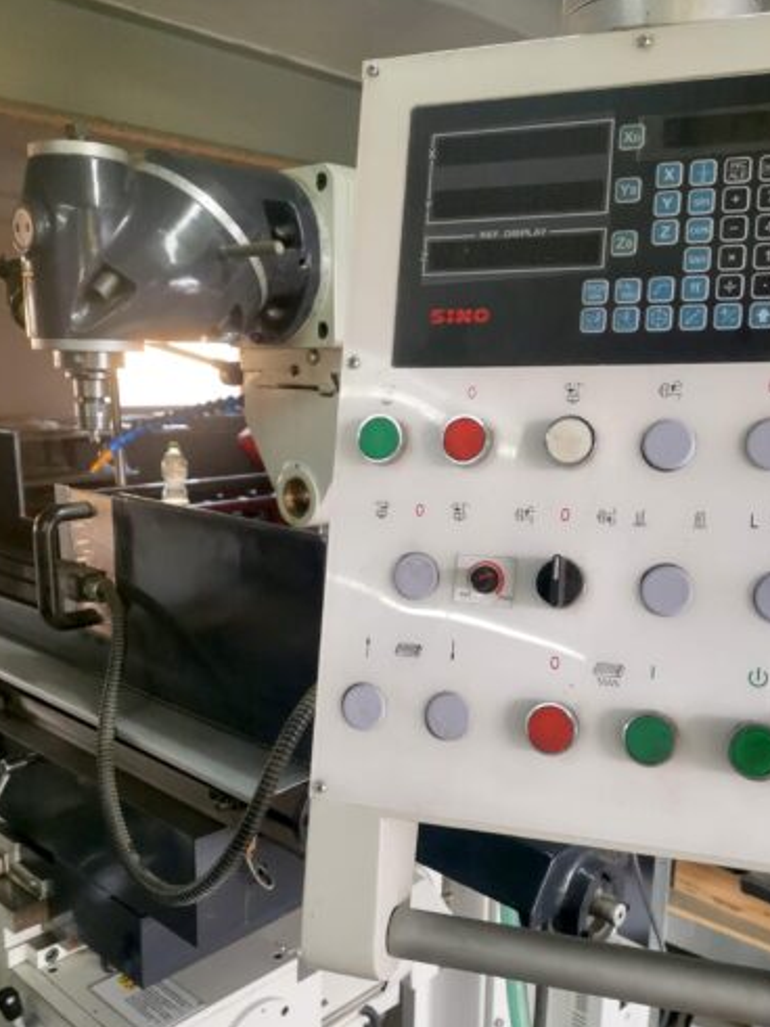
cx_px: 414
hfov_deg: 42.9
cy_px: 575
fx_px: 979
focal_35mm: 33
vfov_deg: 55.2
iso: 160
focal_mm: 5.58
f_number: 1.8
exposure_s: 1/100
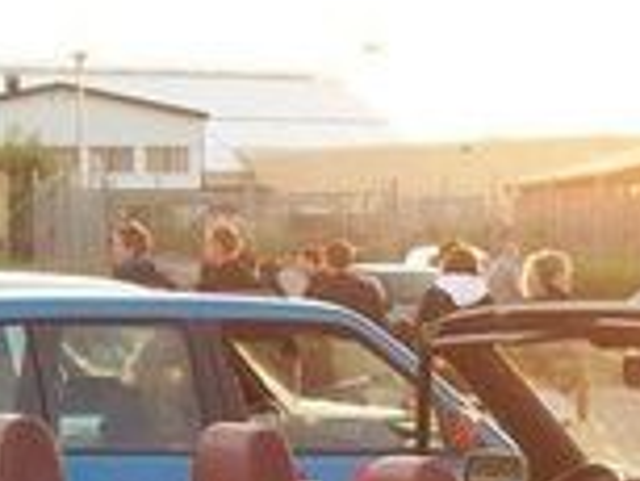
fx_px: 4330
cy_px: 845
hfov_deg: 8.5
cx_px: 322
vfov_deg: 6.2
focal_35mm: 234
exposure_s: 1/60
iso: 80
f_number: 3.3
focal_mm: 9.4
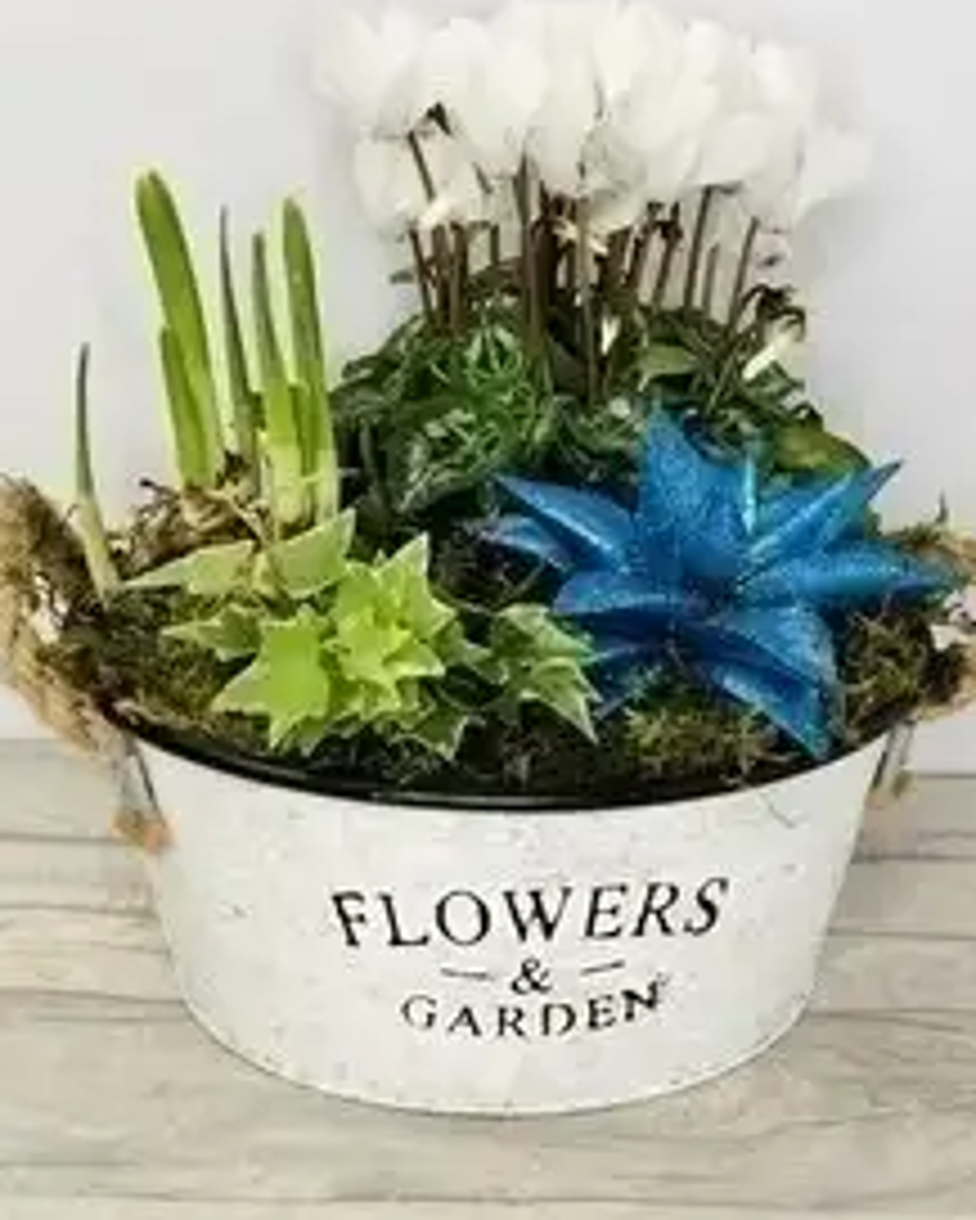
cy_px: 504
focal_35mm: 75
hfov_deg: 20.4
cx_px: 531
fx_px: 2707
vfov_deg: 25.3
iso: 32
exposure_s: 1/100
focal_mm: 6
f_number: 2.4
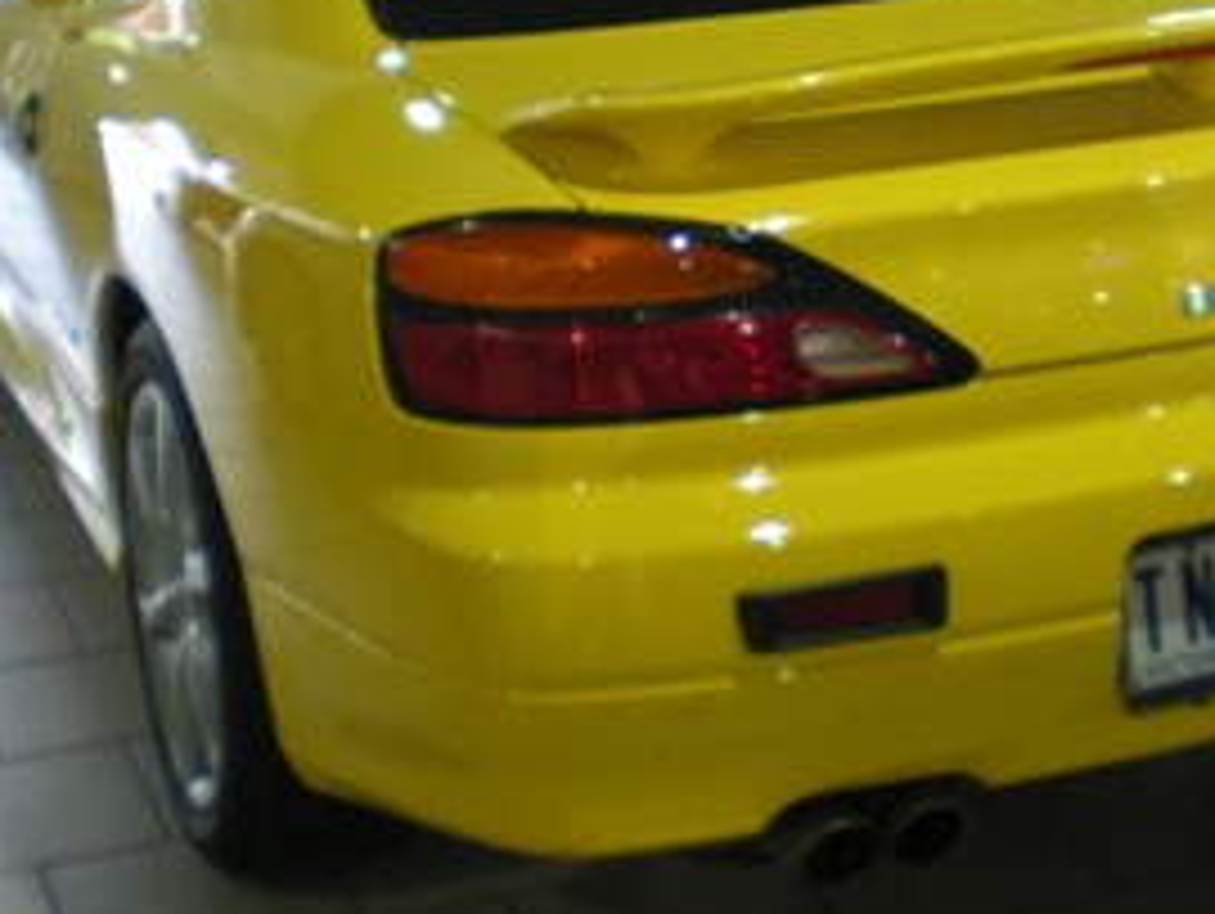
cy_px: 221
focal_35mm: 75
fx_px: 2635
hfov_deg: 25.5
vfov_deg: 19.5
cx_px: 979
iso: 200
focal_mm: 6.3
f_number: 3.1
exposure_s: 1/37
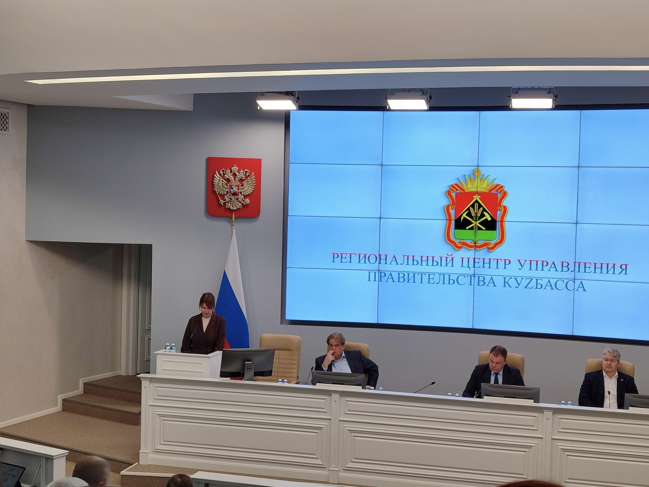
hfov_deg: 69.4
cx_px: 324
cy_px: 244
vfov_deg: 54.9
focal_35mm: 25
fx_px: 469
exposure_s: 1/50
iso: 72
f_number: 1.89
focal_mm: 5.95
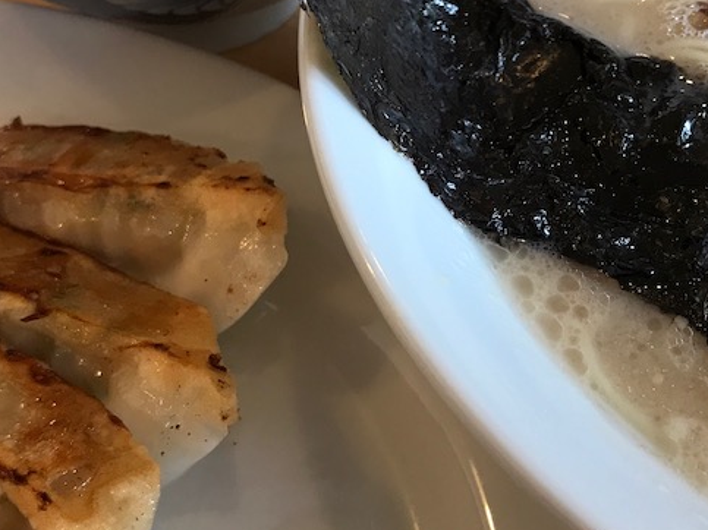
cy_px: 233
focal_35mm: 58
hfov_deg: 33.1
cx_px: 424
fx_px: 1186
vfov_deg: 25.2
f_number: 1.8
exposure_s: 1/40
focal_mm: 3.99
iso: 25
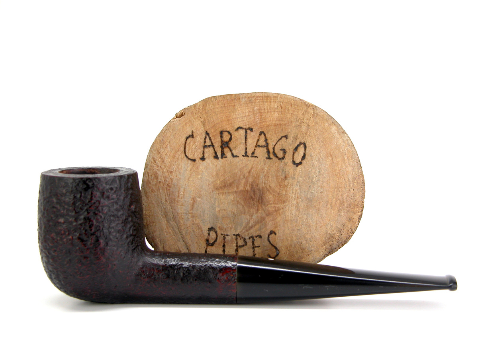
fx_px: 1008
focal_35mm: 73
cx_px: 239
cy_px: 179
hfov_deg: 26.7
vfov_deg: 20.2
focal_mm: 18.8
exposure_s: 1/81.6
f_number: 3.8
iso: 100
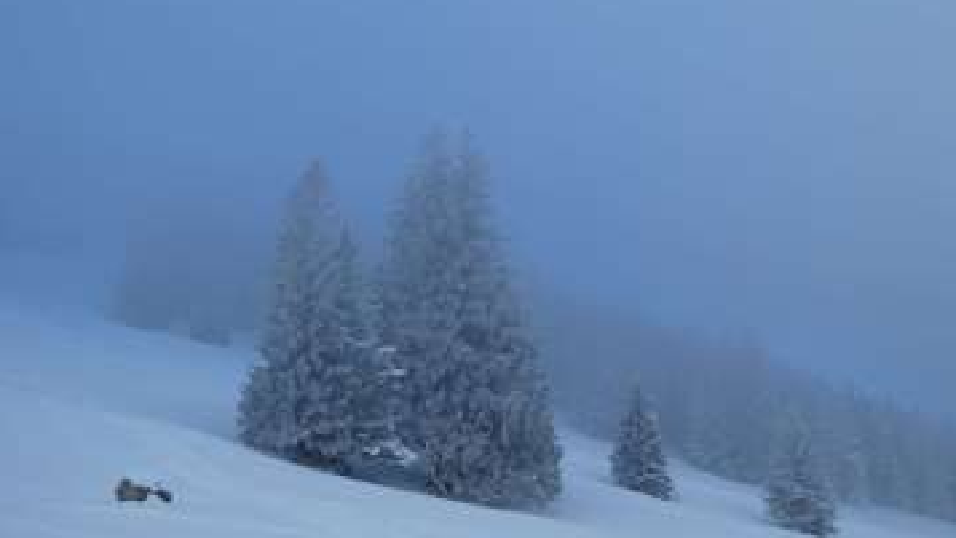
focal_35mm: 44
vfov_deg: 27.1
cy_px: 217
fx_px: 1116
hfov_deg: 46.4
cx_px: 479
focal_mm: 7.2
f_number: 3.8
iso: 80
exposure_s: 1/640
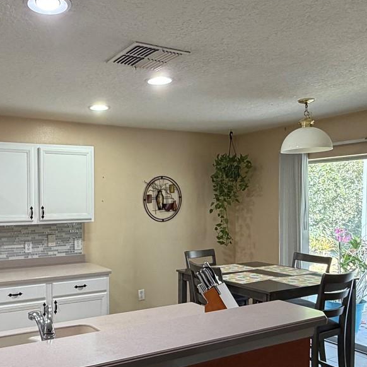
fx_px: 408
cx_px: 107
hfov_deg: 47.2
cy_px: 218
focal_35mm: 34
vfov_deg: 48.2
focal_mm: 2.22
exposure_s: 1/60
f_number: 2.2
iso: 250
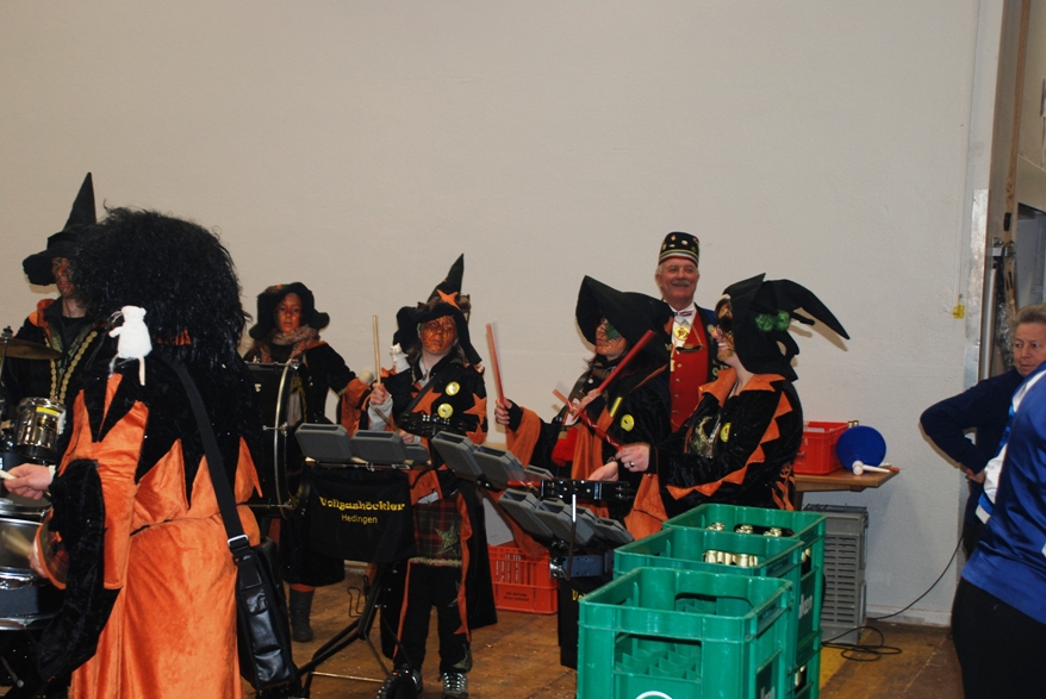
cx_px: 442
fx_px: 1628
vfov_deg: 24.2
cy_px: 403
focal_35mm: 56
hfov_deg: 35.5
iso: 200
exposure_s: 1/60
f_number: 4.2
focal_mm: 32
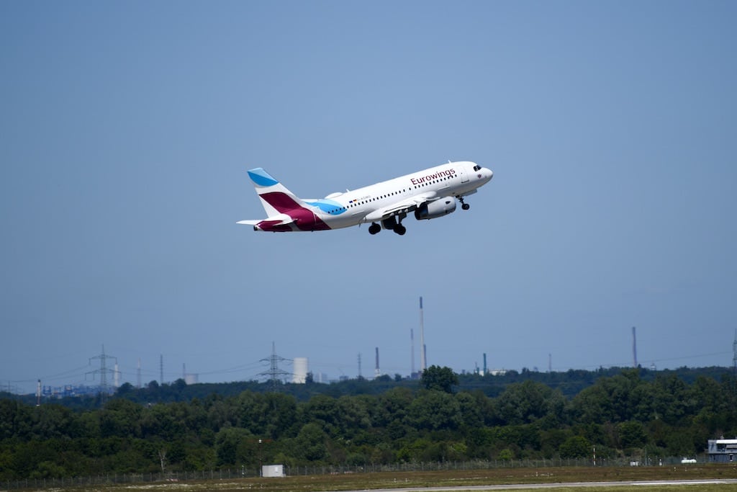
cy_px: 246
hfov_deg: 10.3
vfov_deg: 6.9
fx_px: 4095
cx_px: 368
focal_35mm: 200
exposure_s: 1/5000
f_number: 2.8
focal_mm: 200
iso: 100
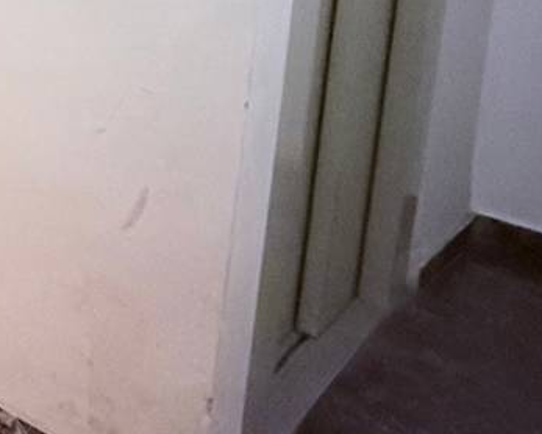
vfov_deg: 23.1
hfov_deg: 22.0
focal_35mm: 59
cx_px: -397
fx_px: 947
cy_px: -124
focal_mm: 2.22
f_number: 2.2
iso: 1000
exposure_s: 1/50
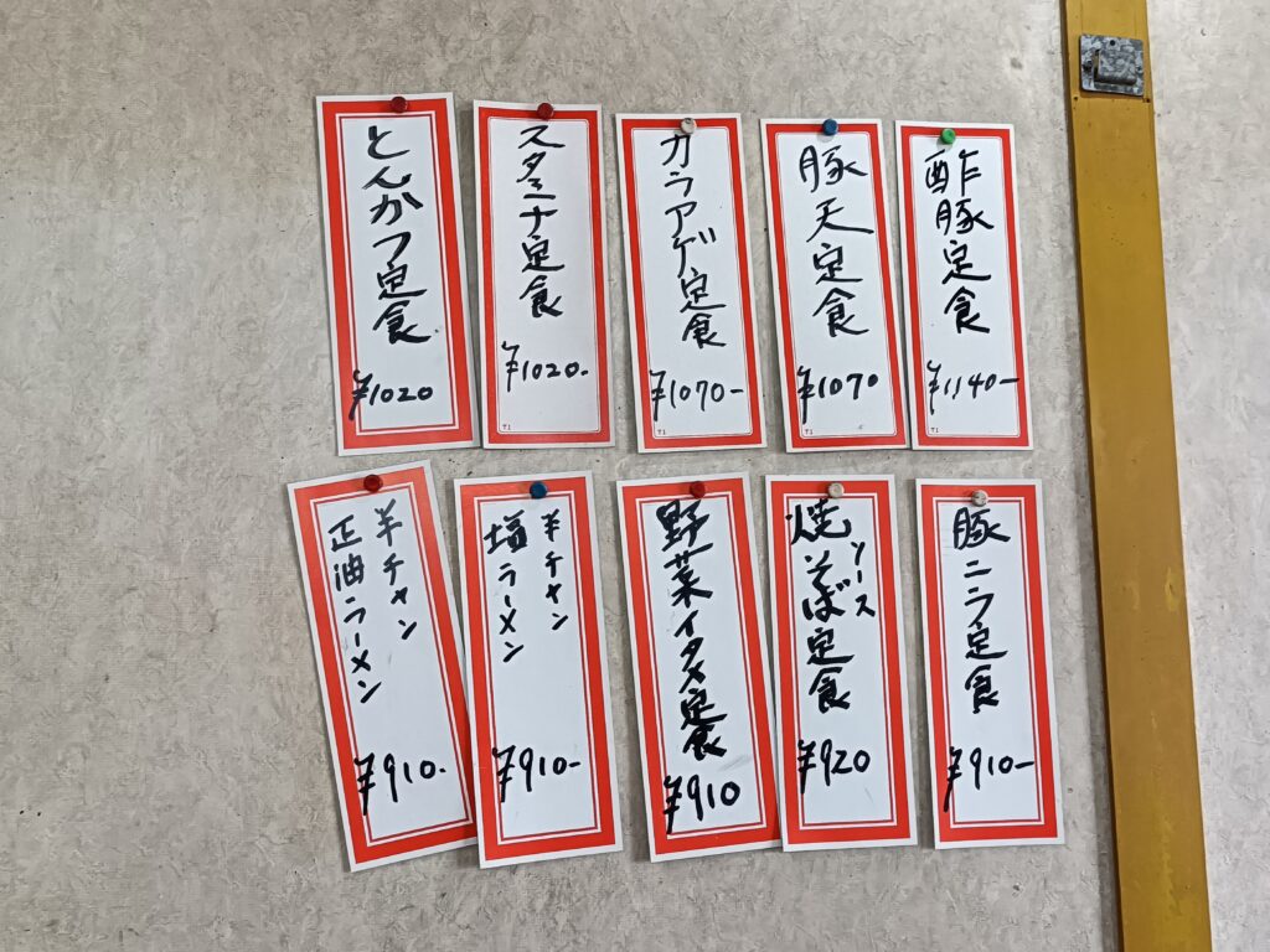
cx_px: 635
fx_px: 1174
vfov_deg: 44.2
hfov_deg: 56.8
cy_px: 476
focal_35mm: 32
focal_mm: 4.7
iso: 800
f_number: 1.7
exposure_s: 1/60
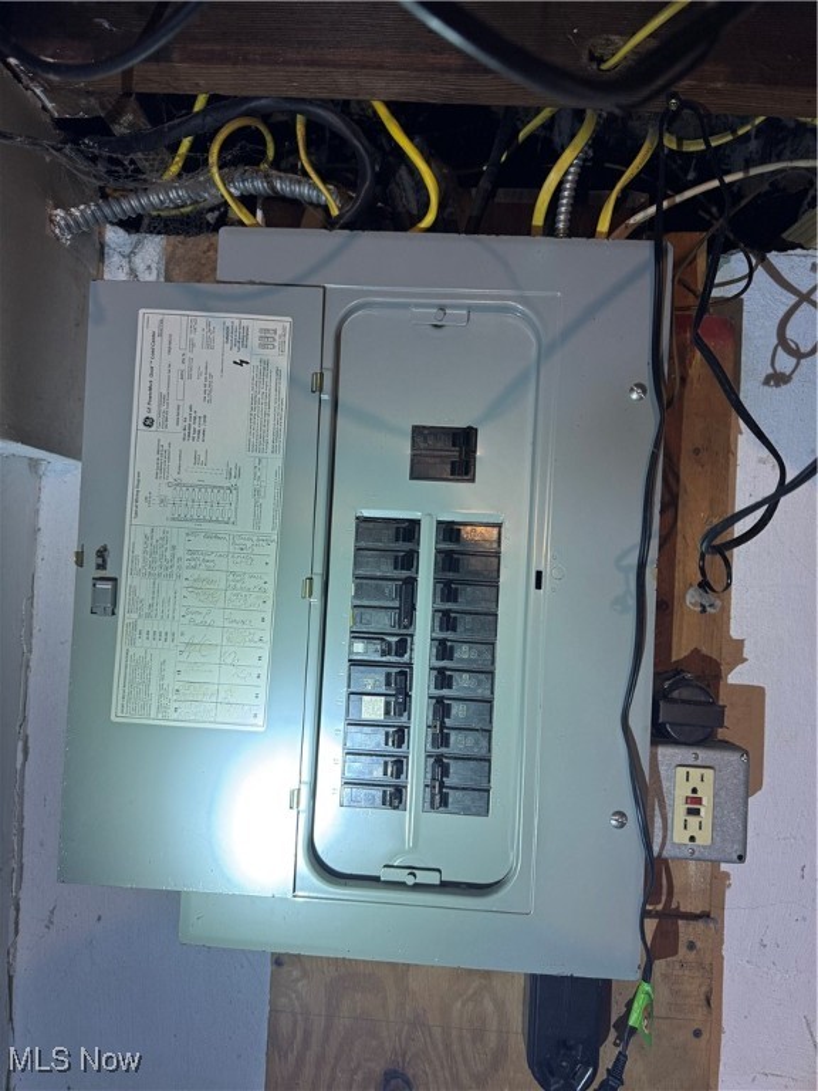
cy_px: 546
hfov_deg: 56.8
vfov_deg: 71.6
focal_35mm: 24
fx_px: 756
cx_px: 409
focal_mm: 6.76
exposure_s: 1/60
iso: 160
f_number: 1.78
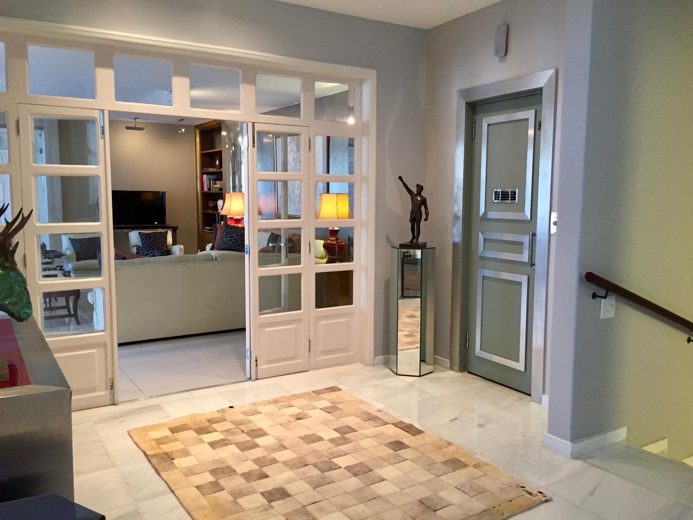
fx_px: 581
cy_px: 260
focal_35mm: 29
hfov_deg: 61.7
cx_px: 346
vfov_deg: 48.2
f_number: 2.2
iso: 200
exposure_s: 1/30
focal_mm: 4.15
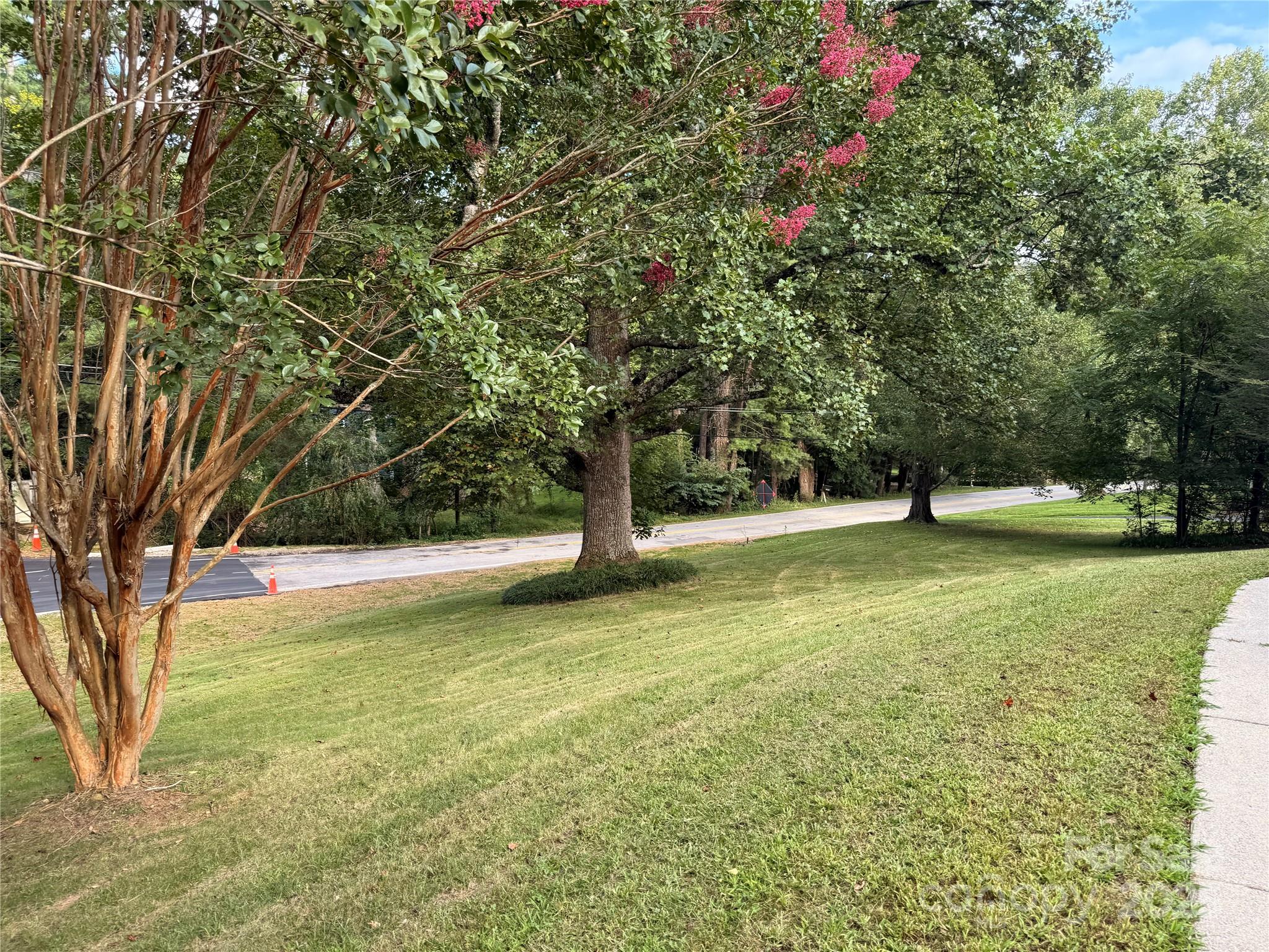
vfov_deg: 56.8
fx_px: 880
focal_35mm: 24
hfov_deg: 71.6
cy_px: 476
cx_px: 634
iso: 64
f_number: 1.78
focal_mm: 6.76
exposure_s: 1/264
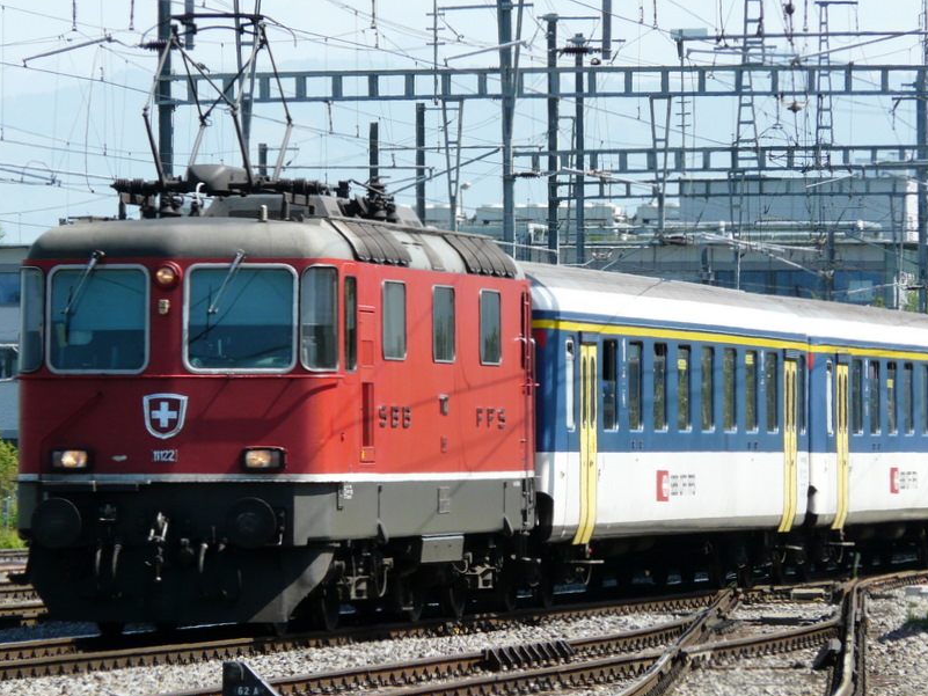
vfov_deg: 3.8
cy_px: 350
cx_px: 445
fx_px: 10510
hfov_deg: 5.1
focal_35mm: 392
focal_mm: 51.6
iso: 100
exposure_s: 1/320
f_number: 5.6
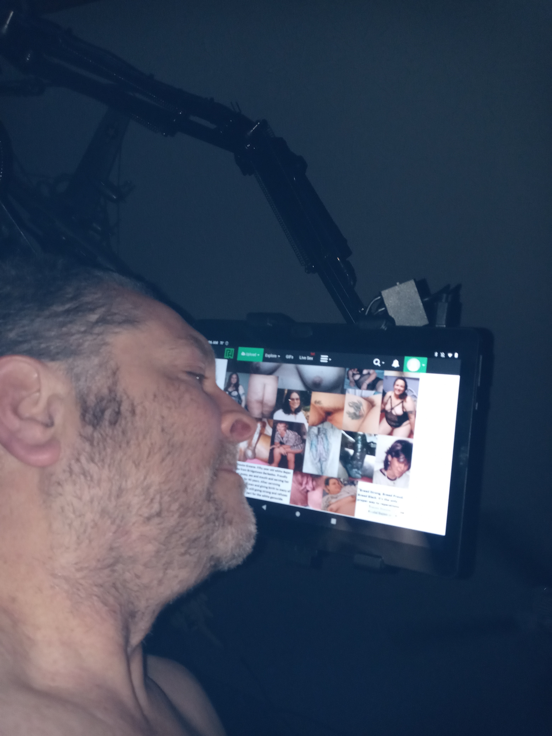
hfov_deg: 49.7
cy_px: 368
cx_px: 276
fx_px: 595
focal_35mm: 28
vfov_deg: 63.4
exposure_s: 1/30
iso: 200
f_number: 1.8
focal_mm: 3.61
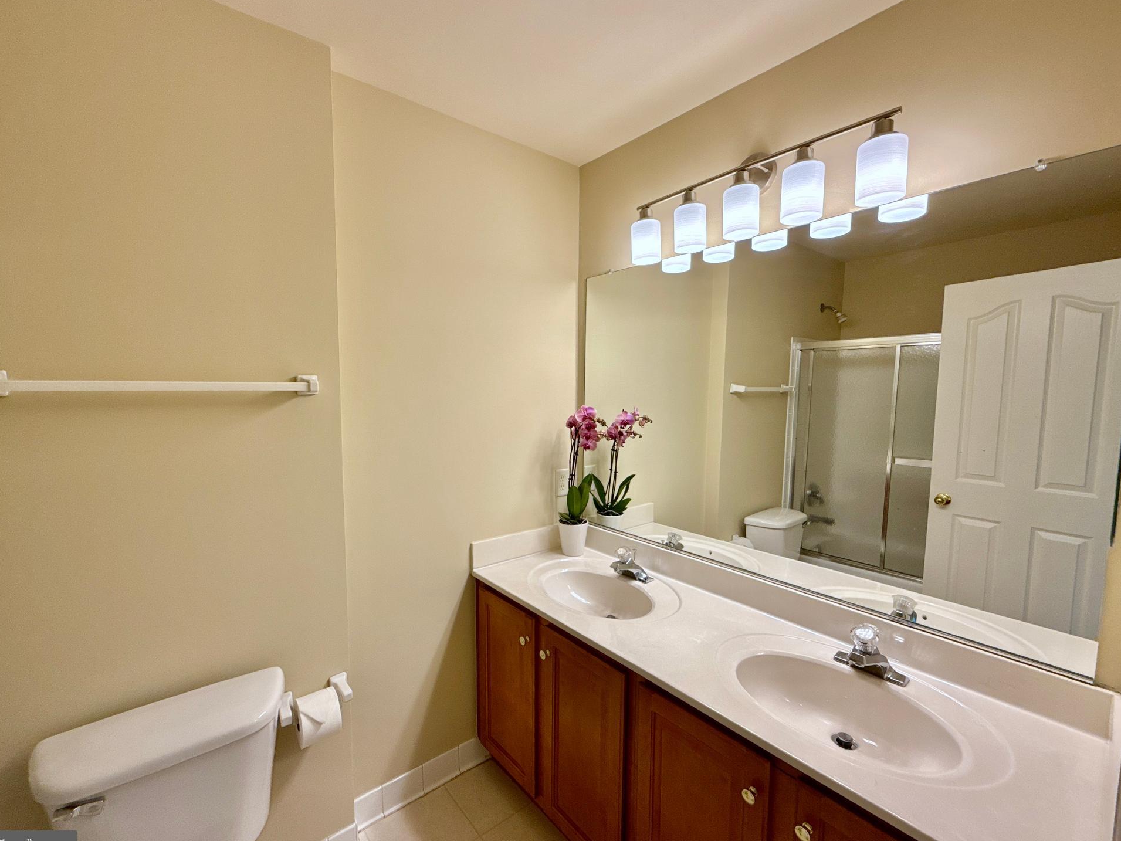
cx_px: 531
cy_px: 428
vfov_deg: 81.8
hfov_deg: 98.1
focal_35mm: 15
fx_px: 486
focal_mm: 2.22
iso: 80
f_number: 2.2
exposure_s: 1/120
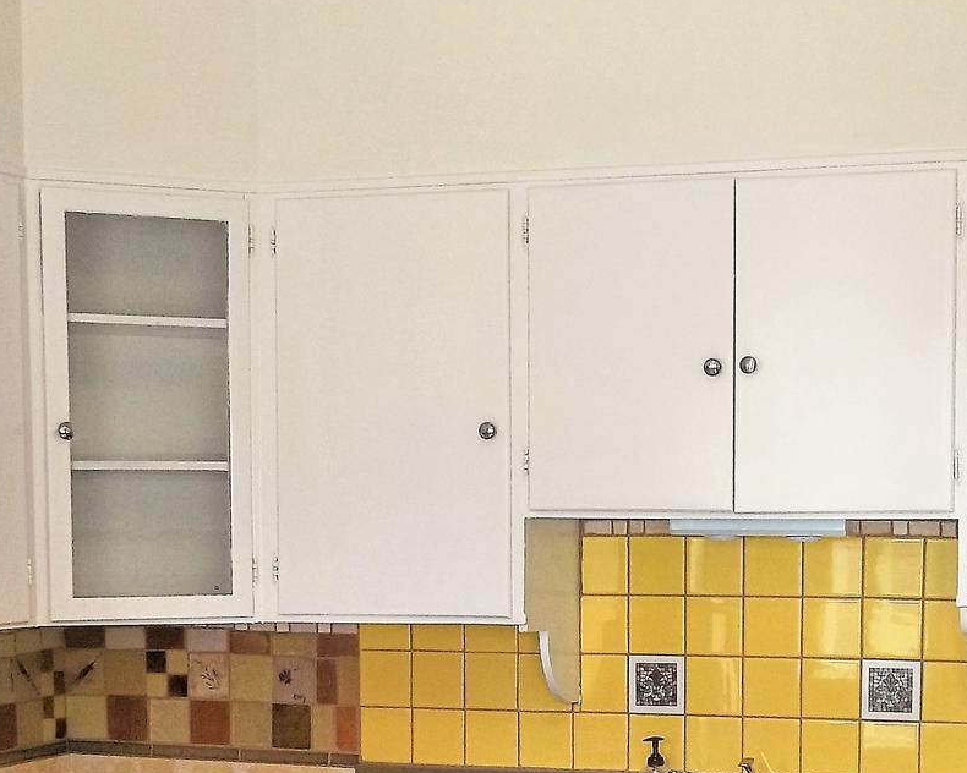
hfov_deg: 23.5
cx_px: 574
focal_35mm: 81
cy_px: 749
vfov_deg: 18.5
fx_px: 2318
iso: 80
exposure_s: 1/60
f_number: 2.9
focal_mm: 5.7
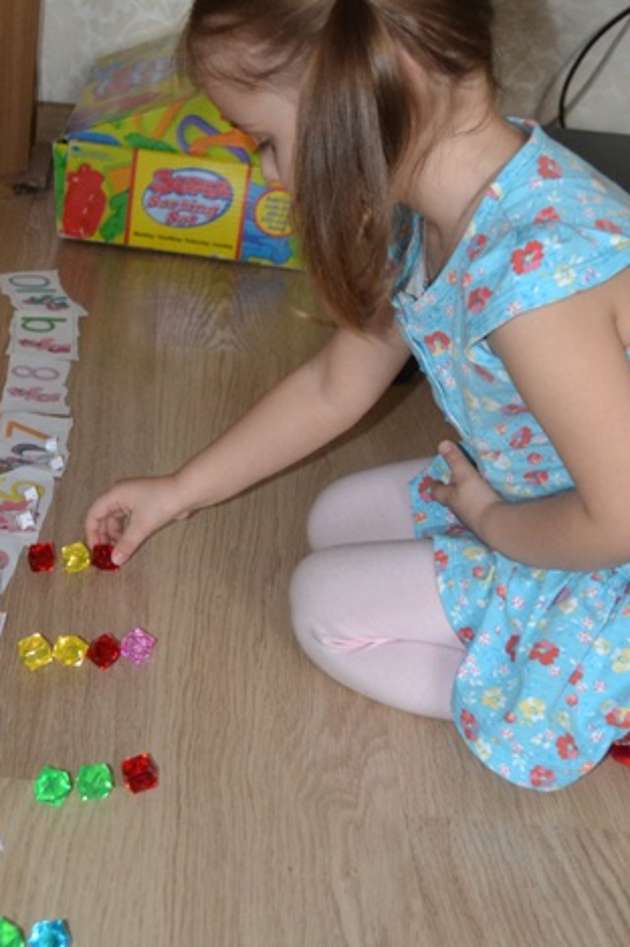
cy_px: 531
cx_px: 137
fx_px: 1551
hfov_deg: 22.7
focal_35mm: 59
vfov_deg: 33.9
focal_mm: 24
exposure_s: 1/60
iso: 2000
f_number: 4
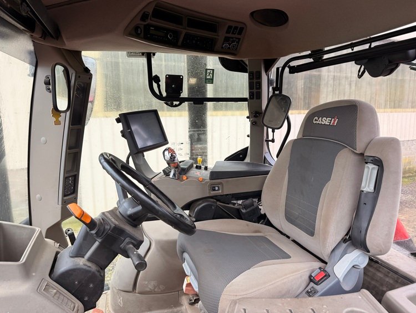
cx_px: 208
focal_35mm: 24
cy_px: 156
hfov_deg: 71.6
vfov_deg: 56.8
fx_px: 289
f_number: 1.78
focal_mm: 6.76
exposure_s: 1/121
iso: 80
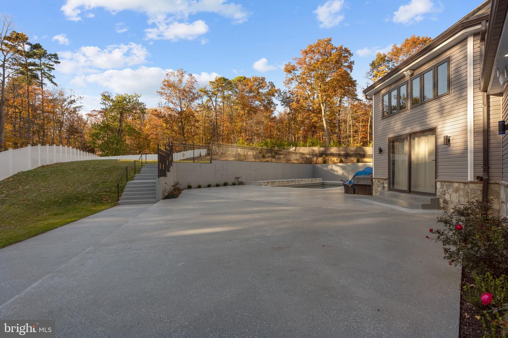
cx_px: 254
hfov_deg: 96.7
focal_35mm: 16
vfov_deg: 73.7
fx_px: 226
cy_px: 169
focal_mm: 16
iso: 800
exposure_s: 1/800
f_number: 8
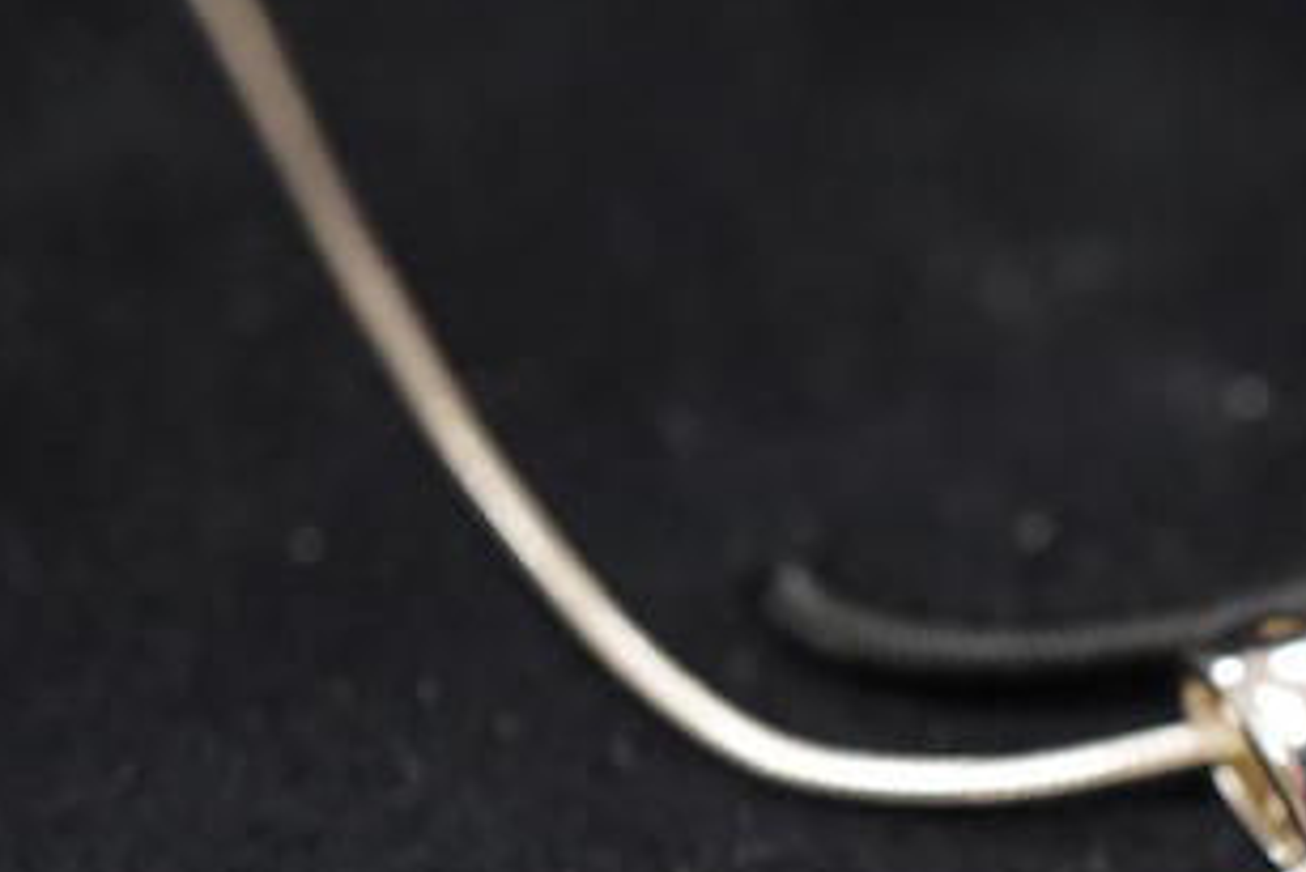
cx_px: 1276
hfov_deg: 15.3
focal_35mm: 132
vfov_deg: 10.4
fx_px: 4791
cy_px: 681
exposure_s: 1/125
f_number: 4
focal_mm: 30
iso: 1250
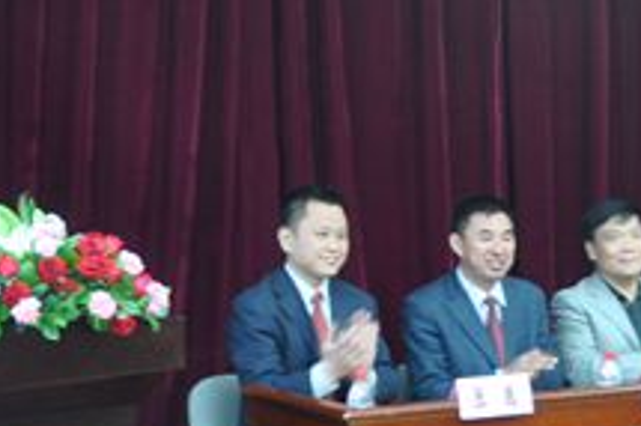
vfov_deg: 12.6
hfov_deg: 18.8
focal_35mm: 107
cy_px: -40
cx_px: 558
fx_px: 1904
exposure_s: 1/8
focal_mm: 24
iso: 500
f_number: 3.8
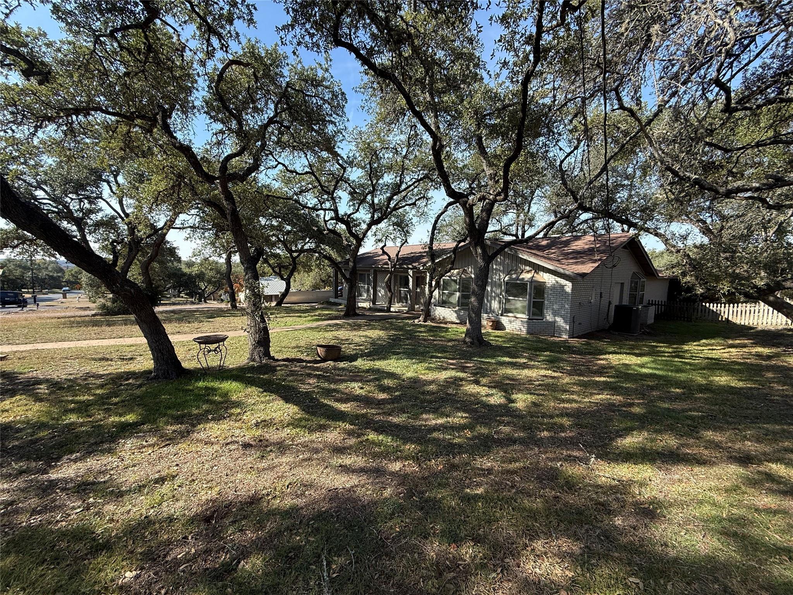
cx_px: 396
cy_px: 298
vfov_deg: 85.7
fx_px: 321
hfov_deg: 102.1
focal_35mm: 14
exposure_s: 1/726
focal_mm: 2.22
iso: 64
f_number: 2.2
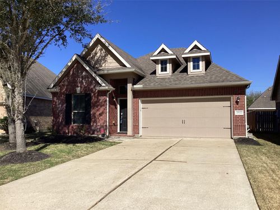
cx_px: 140
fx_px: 251
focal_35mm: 31
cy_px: 105
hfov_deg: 58.4
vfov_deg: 45.4
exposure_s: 1/2146
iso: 25
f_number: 2.4
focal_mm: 3.3
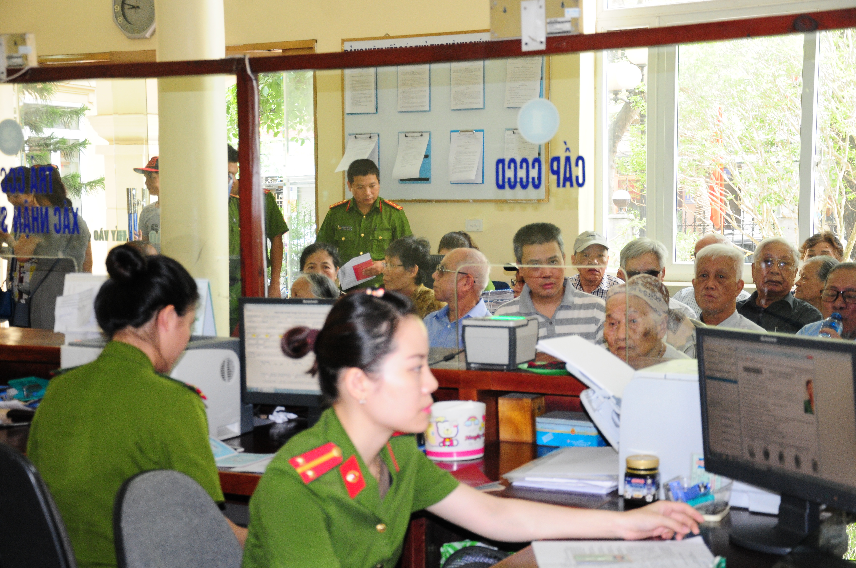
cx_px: 428
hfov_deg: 35.1
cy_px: 284
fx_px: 1354
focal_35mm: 57
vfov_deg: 23.7
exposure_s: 1/60
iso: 1000
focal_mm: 38
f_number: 4.5
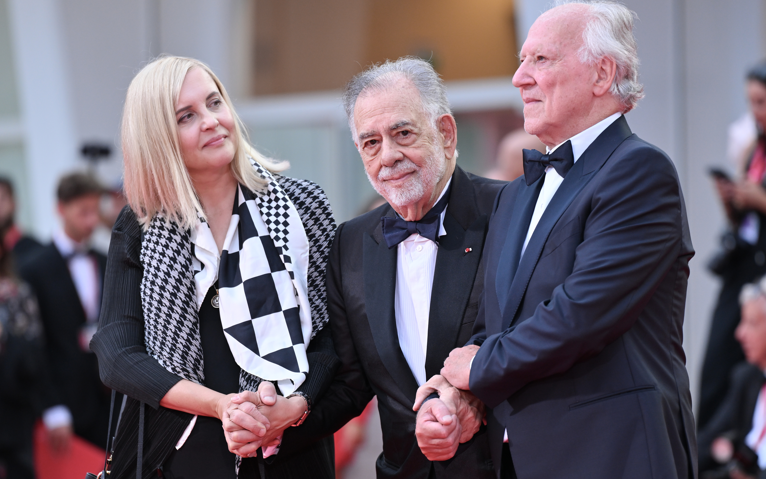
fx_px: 4259
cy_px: 244
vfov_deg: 6.4
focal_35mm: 204
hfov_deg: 10.3
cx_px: 383
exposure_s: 1/500
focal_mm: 200
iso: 640
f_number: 3.5
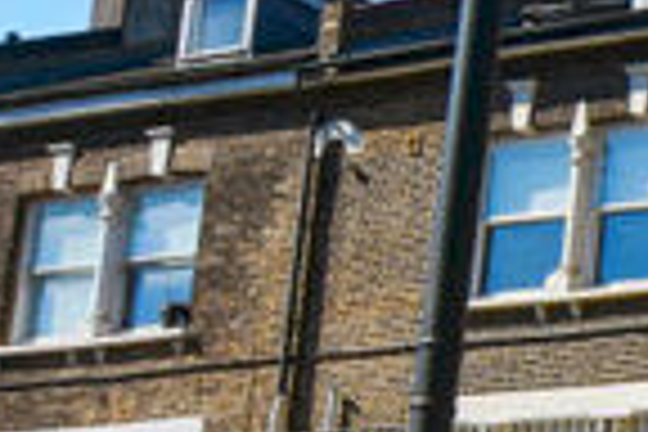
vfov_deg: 10.2
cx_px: 1372
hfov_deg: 13.1
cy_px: 569
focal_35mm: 131
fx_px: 2358
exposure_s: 1/320
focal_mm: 18
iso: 200
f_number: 13
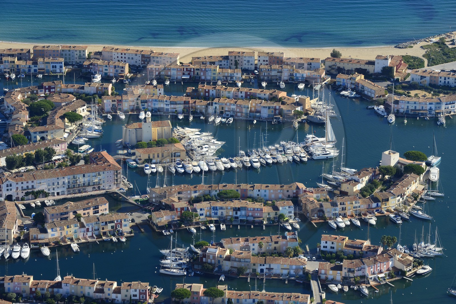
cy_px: 152
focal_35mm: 125
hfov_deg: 16.4
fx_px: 1583
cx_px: 228
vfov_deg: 11.0
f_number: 11
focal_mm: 125
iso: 800
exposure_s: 1/1250
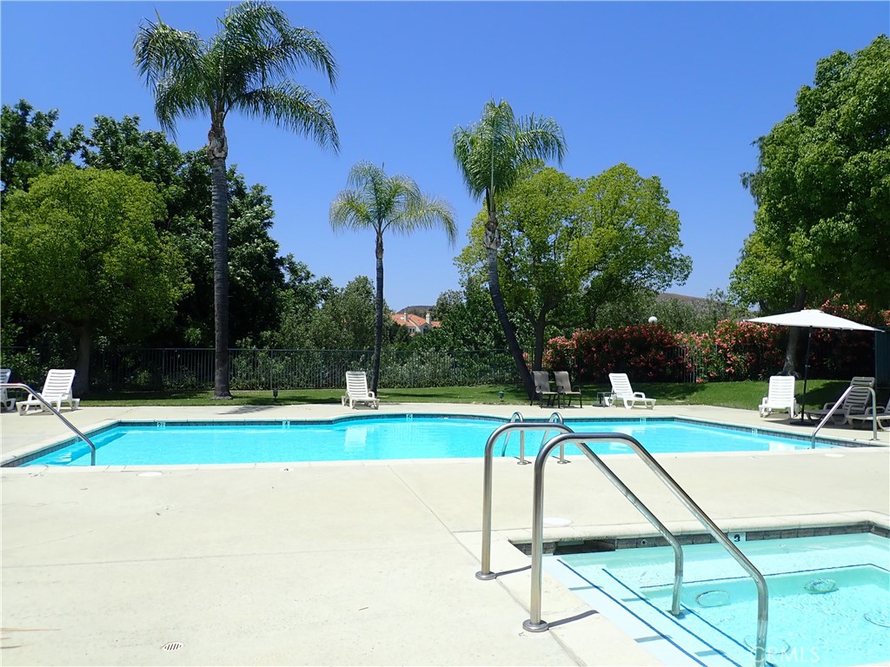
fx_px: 643
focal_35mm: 25
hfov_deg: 69.4
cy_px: 334
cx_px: 445
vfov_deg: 54.9
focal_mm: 4.5
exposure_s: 1/250
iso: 100
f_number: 8
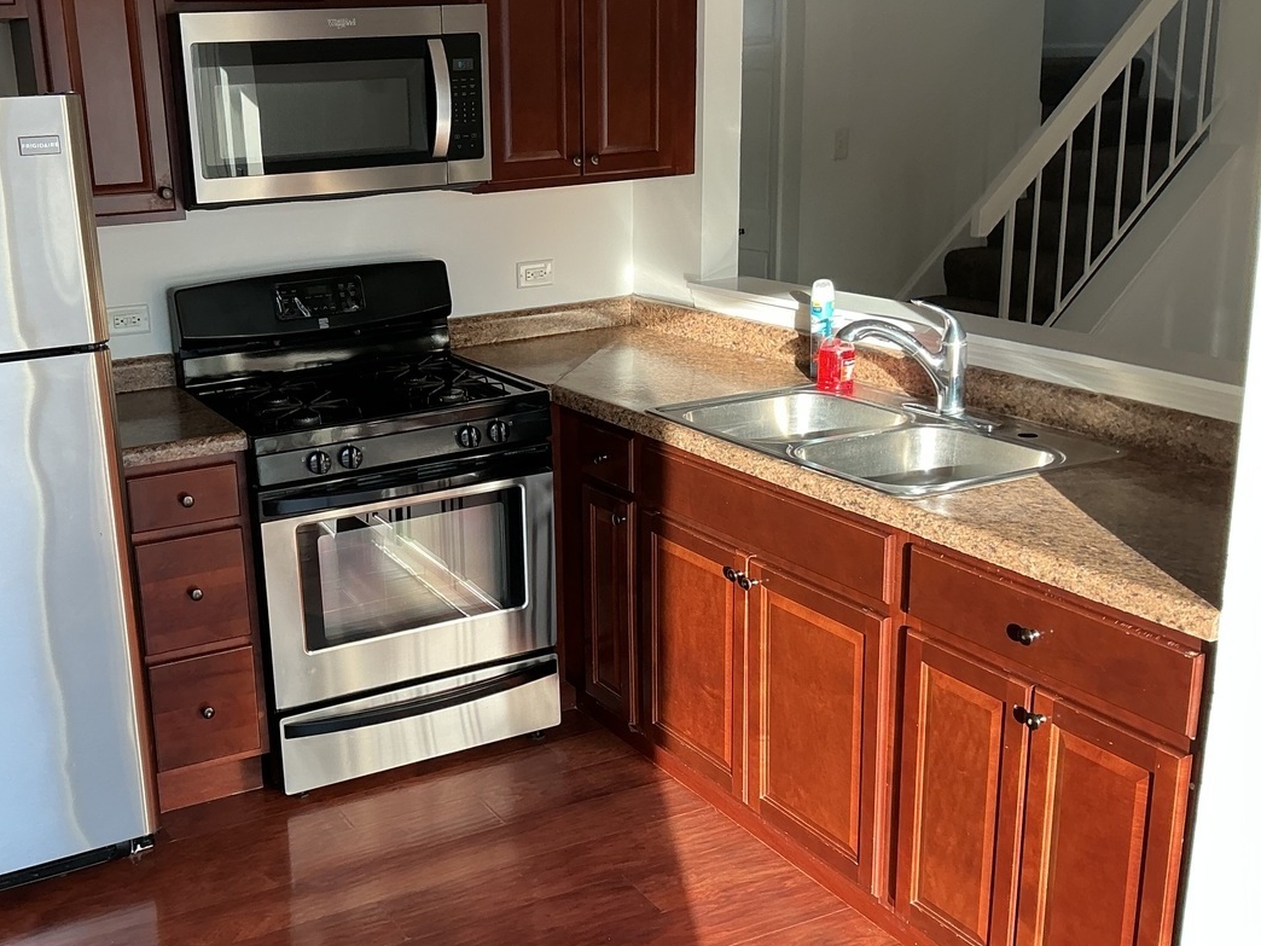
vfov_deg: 36.0
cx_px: 422
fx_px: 1457
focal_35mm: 40
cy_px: 481
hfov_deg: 46.1
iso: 32
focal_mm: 3
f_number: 1.8
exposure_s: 1/120
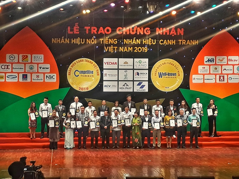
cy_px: 90
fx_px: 186
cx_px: 120
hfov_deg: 65.3
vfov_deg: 51.4
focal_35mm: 27
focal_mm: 3.6
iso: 80
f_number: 1.9
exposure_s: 1/33
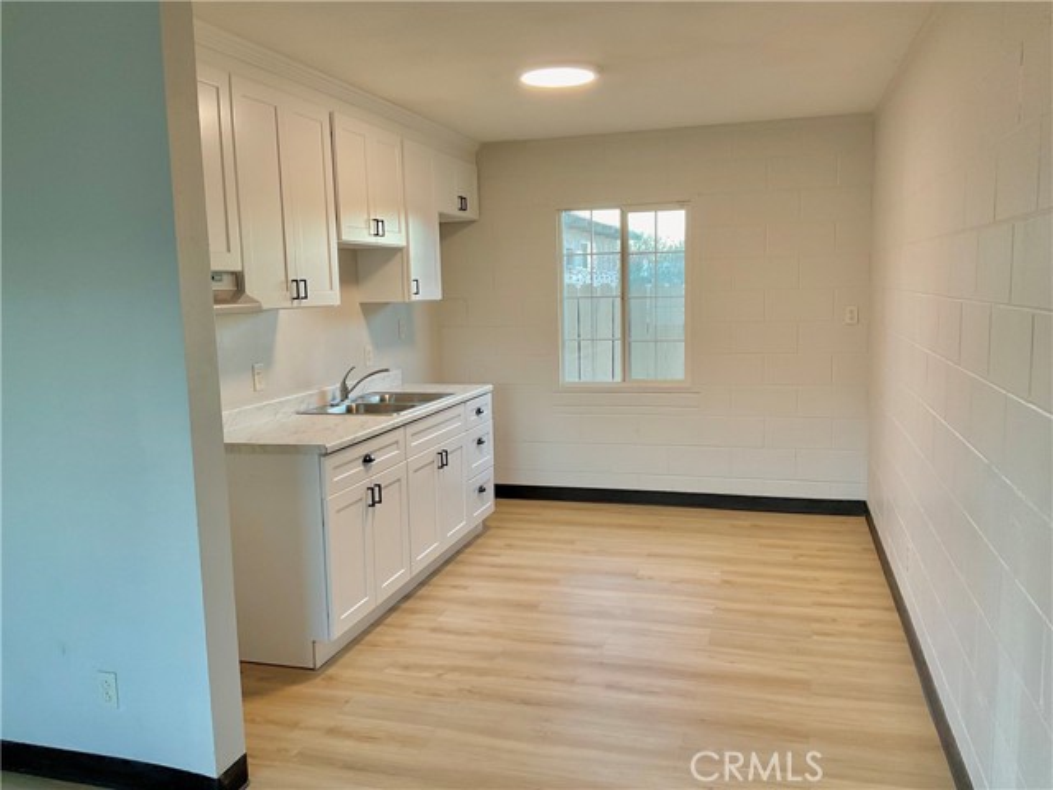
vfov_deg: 48.2
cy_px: 395
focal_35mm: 29
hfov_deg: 61.7
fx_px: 882
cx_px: 526
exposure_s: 1/60
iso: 125
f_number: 1.8
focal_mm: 3
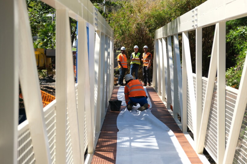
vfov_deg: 16.4
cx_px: 124
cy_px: 82
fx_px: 569
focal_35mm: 83
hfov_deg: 24.5
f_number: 4
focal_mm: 55
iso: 250
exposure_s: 1/1250
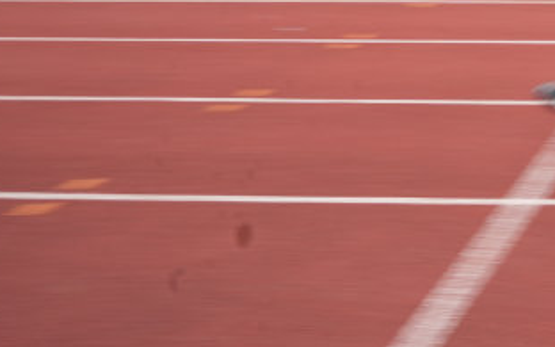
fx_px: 1210
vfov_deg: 15.2
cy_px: -154
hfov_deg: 22.2
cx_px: 783
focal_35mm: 80
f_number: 16
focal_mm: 24
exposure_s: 1/40
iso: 250
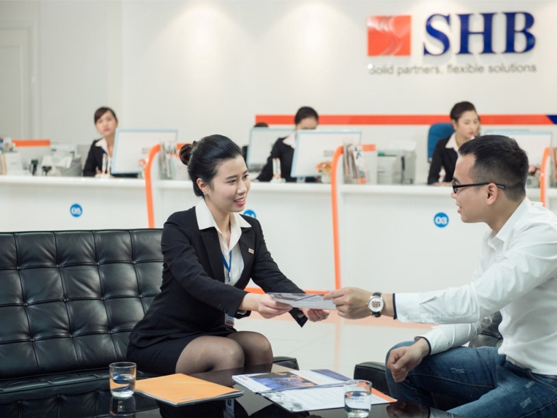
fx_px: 1223
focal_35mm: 76
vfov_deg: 19.4
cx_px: 310
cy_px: 209
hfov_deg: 25.6
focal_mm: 70
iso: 800
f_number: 4
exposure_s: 1/200
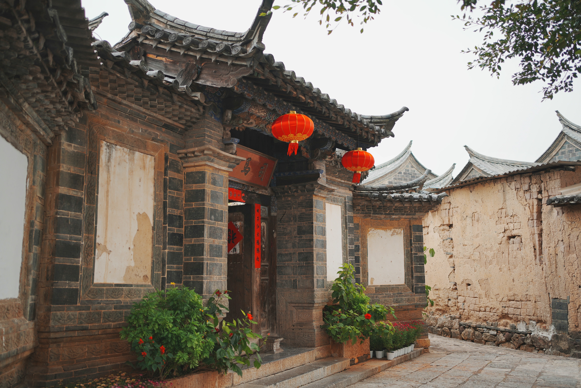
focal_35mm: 35
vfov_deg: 37.9
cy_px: 194
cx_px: 290
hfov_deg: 54.4
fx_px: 565
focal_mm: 35
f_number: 2.2
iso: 100
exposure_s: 1/160
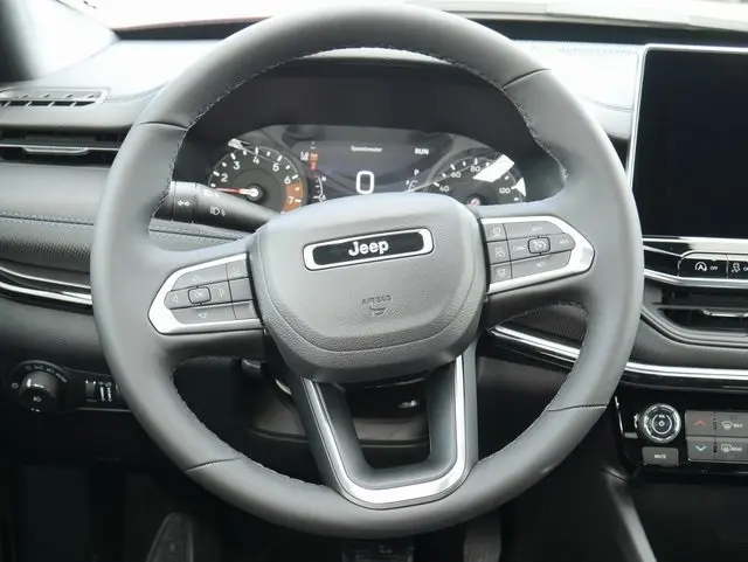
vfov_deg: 29.1
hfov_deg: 38.2
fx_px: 1081
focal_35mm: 50
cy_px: 281
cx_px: 374
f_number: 5.3
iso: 200
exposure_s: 1/15
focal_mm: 25
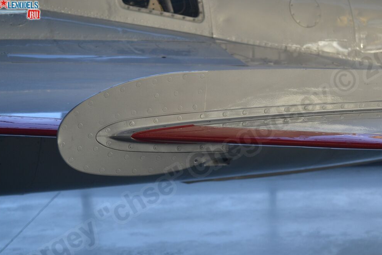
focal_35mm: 68
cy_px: 155
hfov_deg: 29.8
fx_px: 718
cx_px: 216
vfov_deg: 20.1
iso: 400
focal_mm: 35
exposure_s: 1/40
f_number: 5
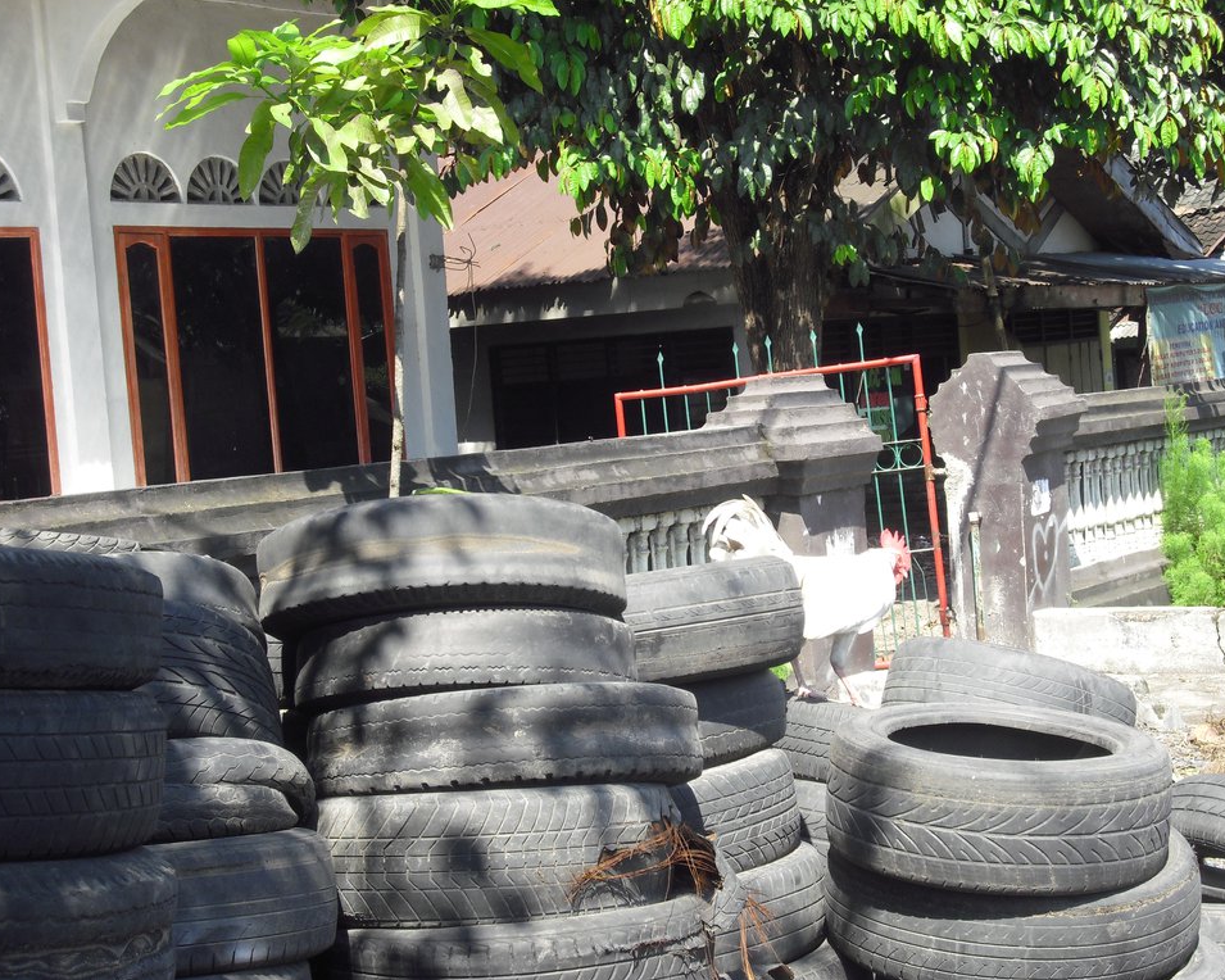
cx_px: 645
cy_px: 491
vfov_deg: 22.5
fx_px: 2465
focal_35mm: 68
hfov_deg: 27.9
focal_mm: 10.7
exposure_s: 1/250
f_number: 3.8
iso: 100
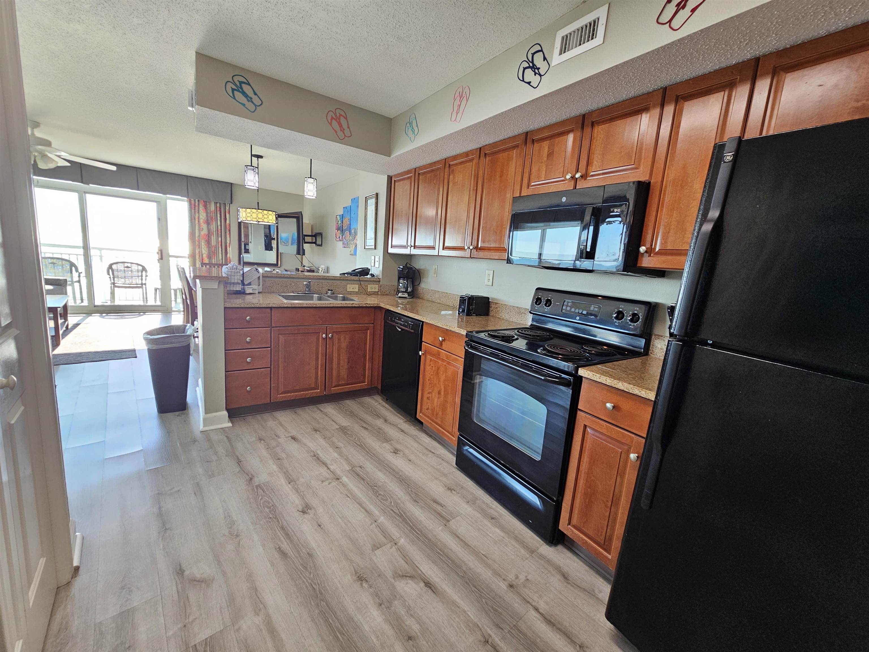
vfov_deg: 89.9
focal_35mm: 13
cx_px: 434
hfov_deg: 106.2
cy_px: 326
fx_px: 326
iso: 64
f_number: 2.2
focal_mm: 2.2
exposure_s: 1/60
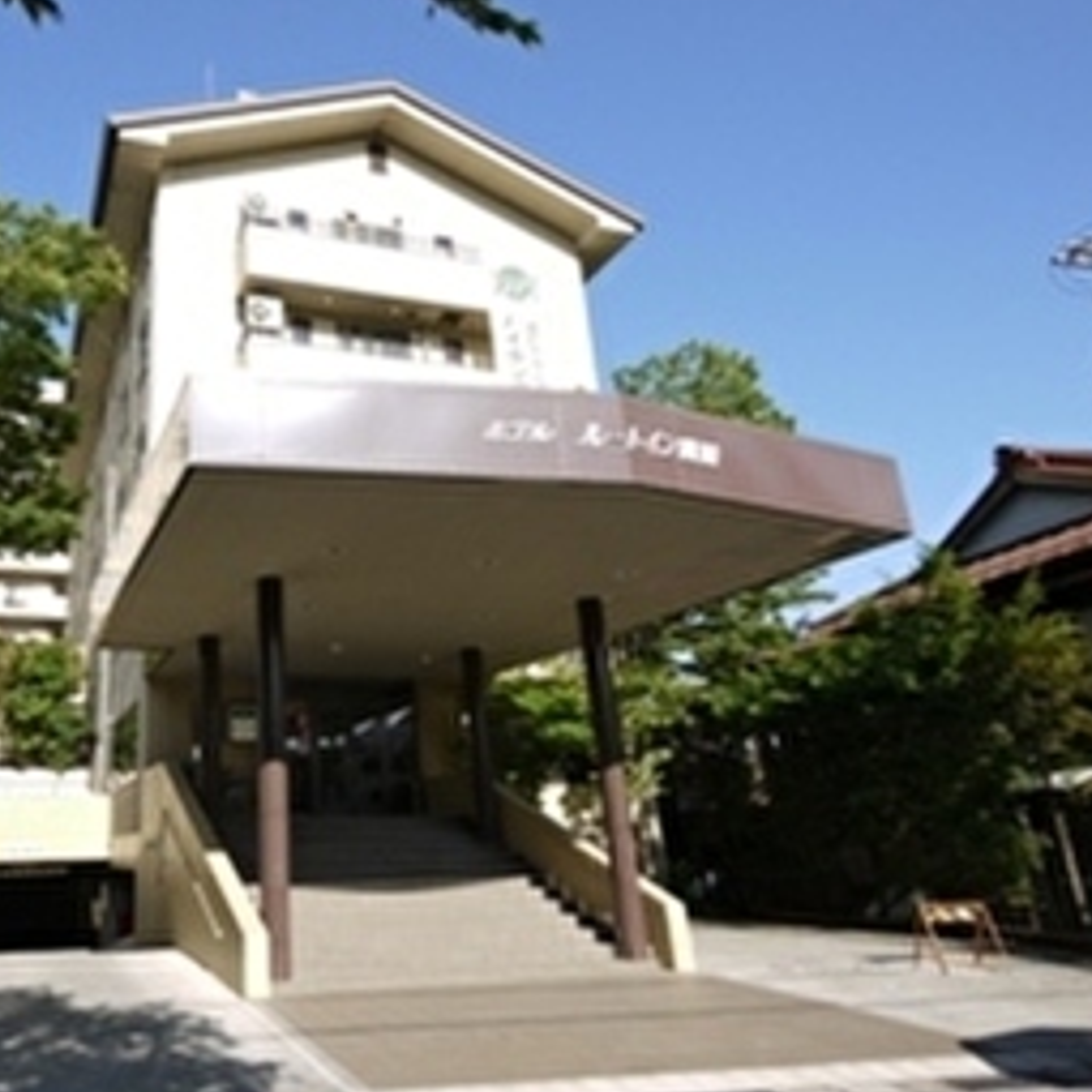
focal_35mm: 25
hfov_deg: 59.4
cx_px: 266
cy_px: 557
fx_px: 892
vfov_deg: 62.9
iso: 100
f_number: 7.1
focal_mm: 9
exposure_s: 1/200
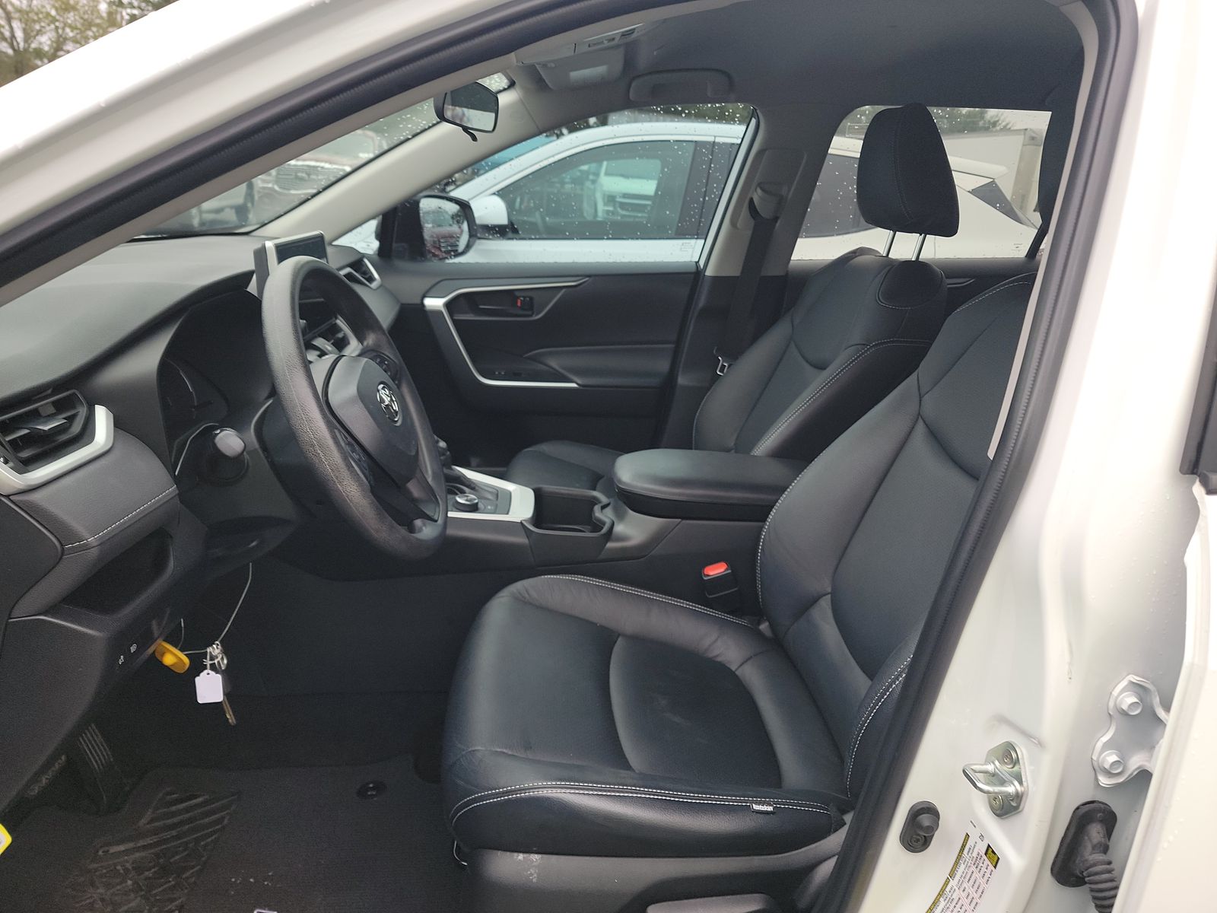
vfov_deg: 56.8
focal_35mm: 24
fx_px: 844
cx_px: 608
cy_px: 456
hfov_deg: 71.6
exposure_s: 1/59
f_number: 1.8
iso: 96
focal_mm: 6.7
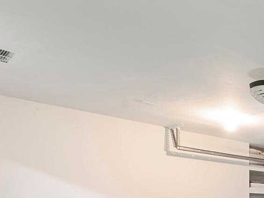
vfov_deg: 30.9
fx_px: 313
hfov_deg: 31.0
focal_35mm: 41
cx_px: 371
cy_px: 223
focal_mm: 10
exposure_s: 1.6
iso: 100
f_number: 10
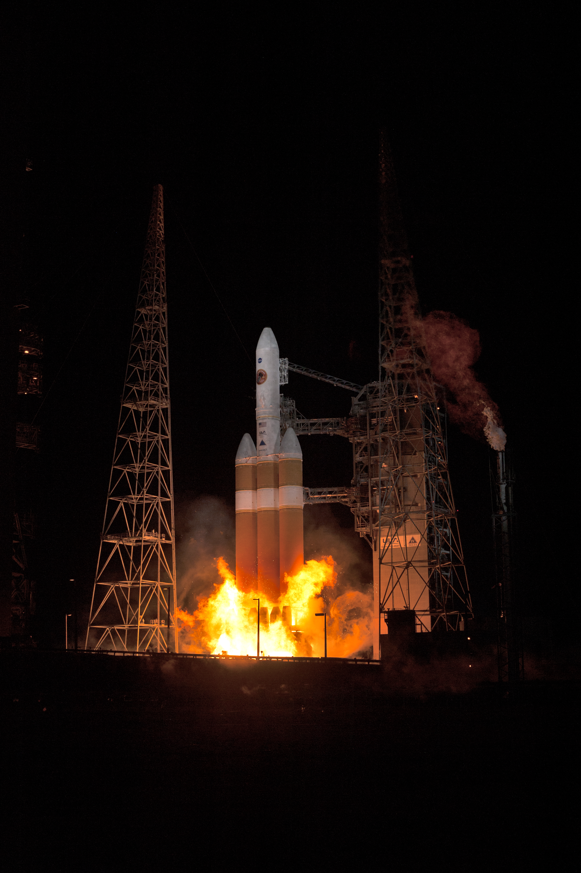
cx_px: 290
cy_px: 436
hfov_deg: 27.0
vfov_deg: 39.6
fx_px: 1212
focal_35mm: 50
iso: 400
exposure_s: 1/1000
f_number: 5.6
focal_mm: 50
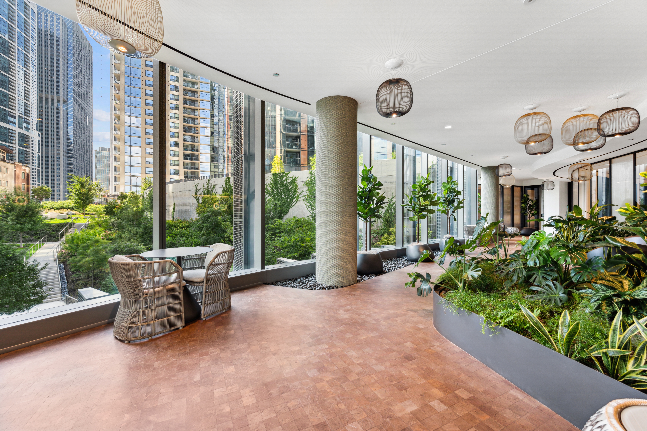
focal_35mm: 14
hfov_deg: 104.3
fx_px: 251
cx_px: 324
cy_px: 216
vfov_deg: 81.1
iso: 400
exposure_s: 1/60
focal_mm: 14
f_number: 8
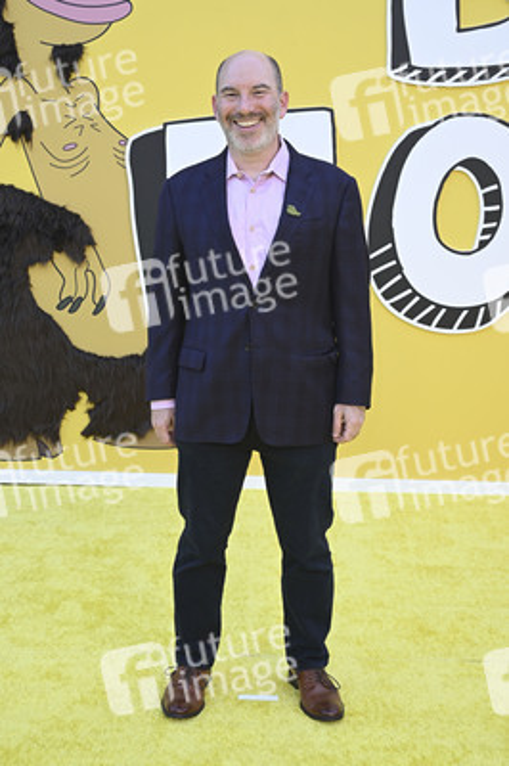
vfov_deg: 35.7
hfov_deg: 24.2
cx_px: 254
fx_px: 1190
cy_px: 383
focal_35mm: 56
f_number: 7.1
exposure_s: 1/200
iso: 640
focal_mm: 56
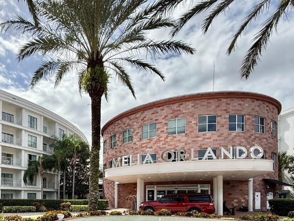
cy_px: 195
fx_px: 221
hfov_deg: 62.6
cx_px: 67
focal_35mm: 26
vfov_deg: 48.1
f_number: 2.2
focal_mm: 2.22
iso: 64
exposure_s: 1/1848
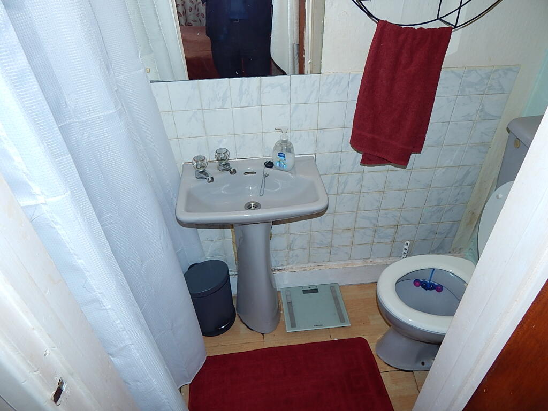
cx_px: 274
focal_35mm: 22
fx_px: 348
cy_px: 206
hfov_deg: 76.4
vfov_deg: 61.1
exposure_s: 1/30
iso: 125
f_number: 3
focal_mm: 4
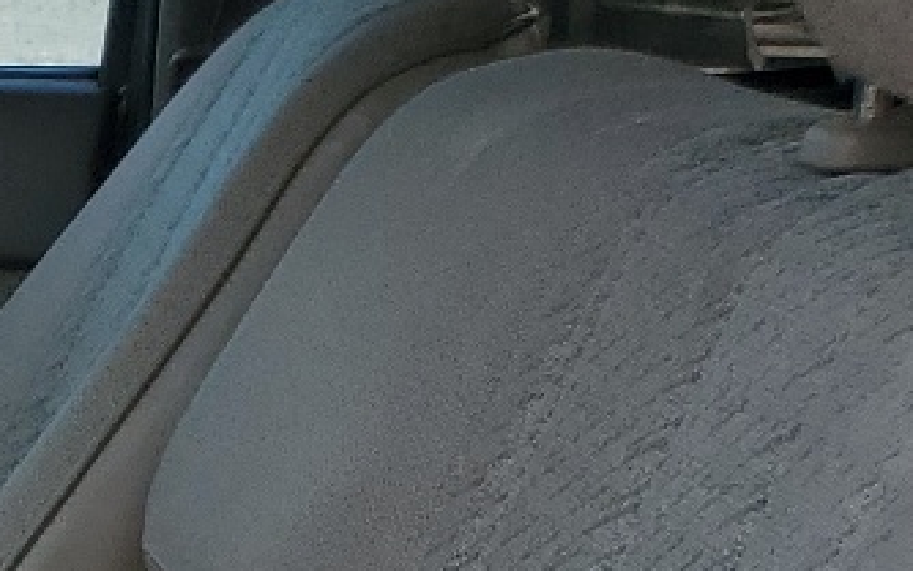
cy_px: 1218
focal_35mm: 132
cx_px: -897
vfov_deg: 9.2
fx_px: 3286
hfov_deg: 13.6
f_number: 1.5
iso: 50
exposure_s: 1/2000
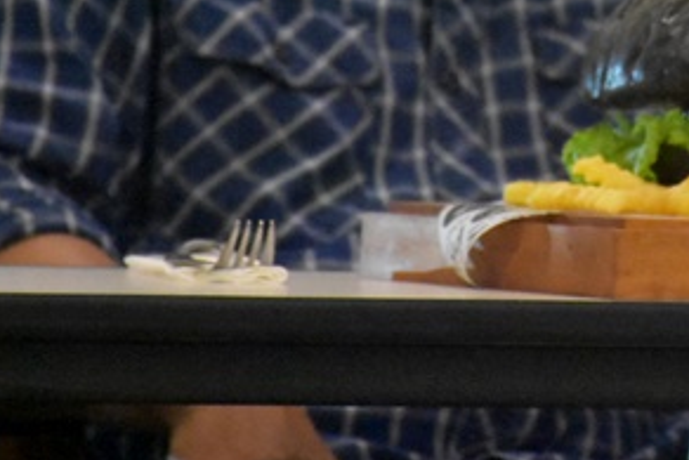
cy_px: -131
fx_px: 11029
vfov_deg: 2.4
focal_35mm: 576
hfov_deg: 3.6
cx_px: 691
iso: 12800
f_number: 5.6
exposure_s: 1/25
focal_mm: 140
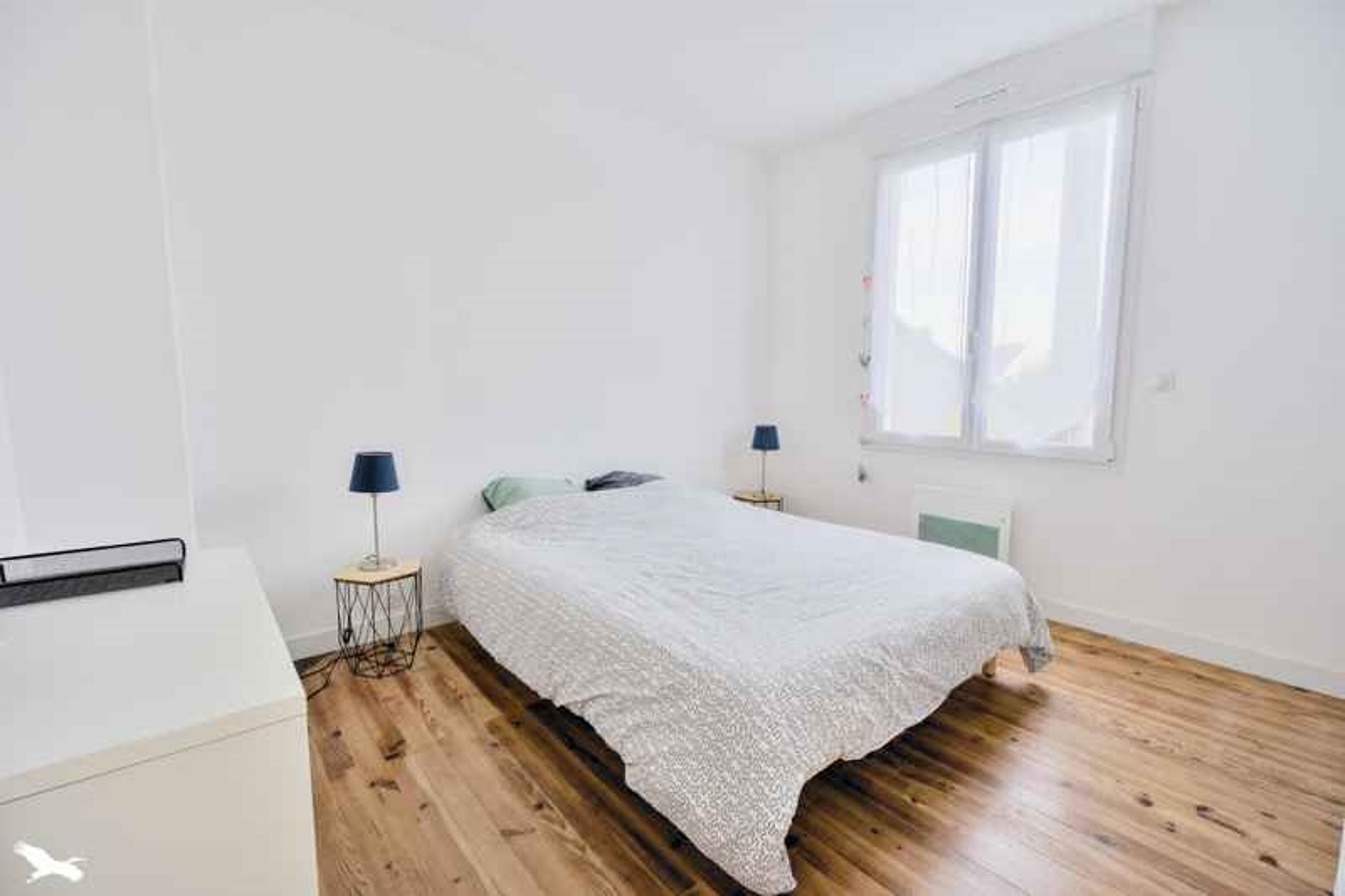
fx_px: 598
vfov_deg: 73.7
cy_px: 448
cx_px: 672
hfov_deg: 96.7
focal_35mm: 16
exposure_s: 1/320
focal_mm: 16
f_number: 8
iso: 800
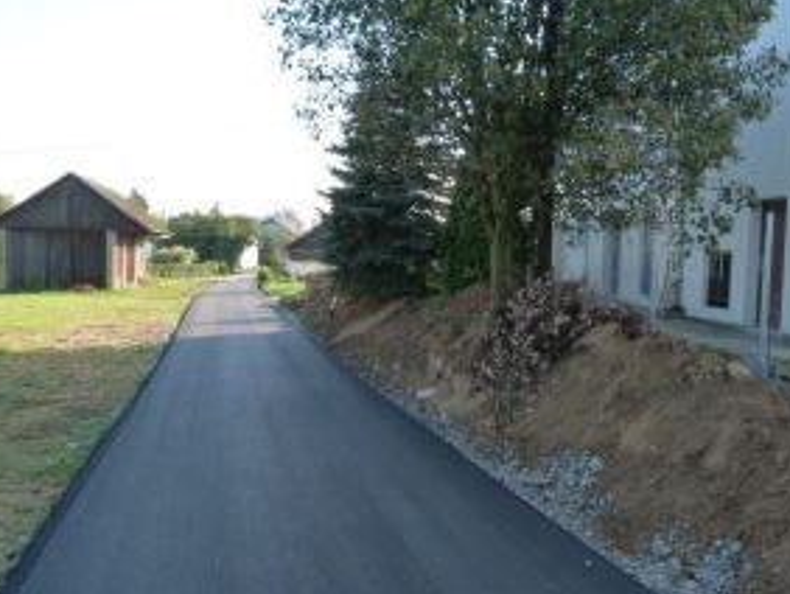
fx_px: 708
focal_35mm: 31
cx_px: 445
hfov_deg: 58.1
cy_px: 298
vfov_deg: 45.5
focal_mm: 4.5
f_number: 4
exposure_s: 1/250
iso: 250
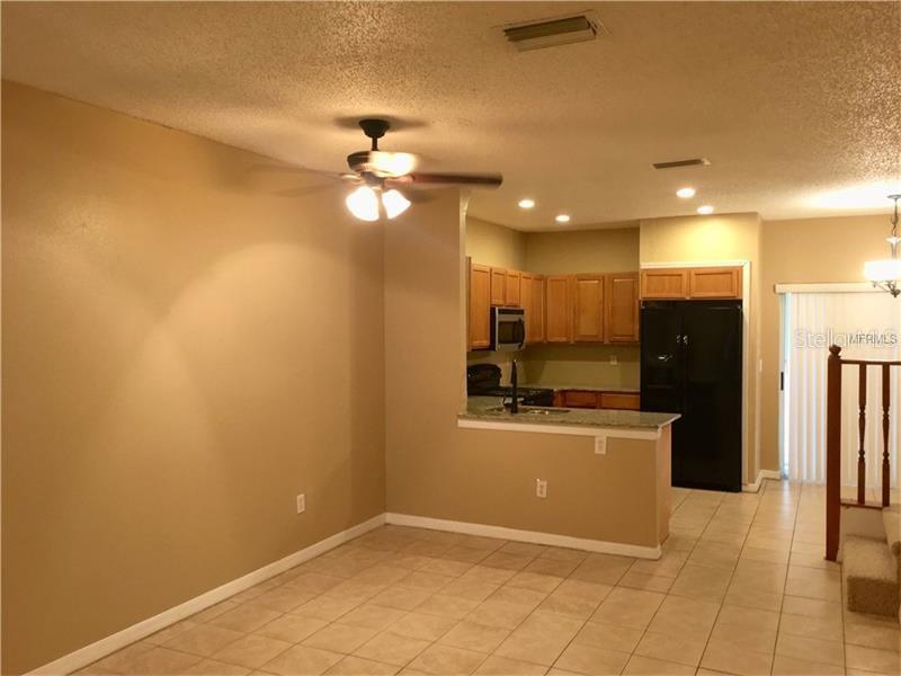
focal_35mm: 29
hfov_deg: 61.7
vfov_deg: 48.2
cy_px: 338
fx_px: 755
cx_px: 450
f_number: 2.2
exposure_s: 1/30
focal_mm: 4.15
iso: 160
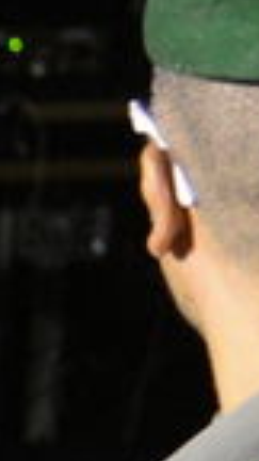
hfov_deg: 2.3
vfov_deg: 4.4
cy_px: 789
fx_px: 5982
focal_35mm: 490
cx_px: -1349
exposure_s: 1/60
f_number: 4
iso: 2000
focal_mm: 48
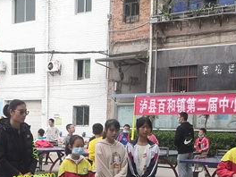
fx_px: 545
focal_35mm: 80
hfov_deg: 24.2
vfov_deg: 17.9
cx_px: 60
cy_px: 188
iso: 50
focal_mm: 3.95
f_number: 1.8
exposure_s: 1/147
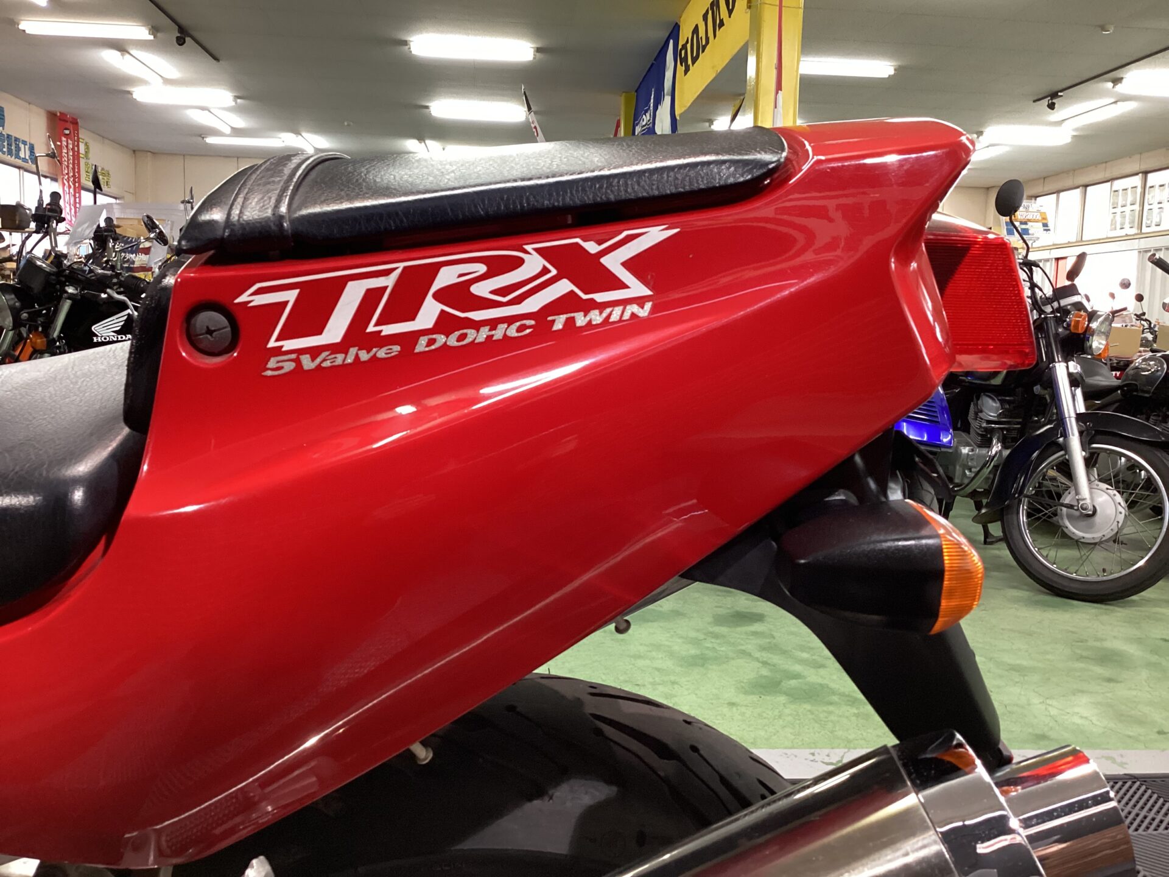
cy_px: 438
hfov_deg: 58.4
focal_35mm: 31
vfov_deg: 45.4
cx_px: 584
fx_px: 1047
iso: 320
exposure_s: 1/40
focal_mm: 3.3
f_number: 2.4
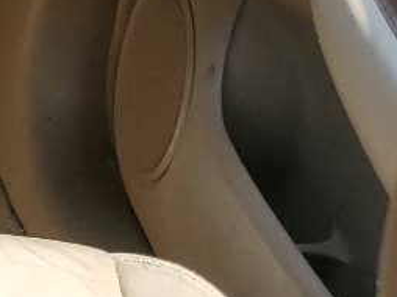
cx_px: -827
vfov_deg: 9.0
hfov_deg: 9.3
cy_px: 180
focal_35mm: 164
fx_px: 1879
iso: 50
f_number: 1.5
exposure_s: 1/455
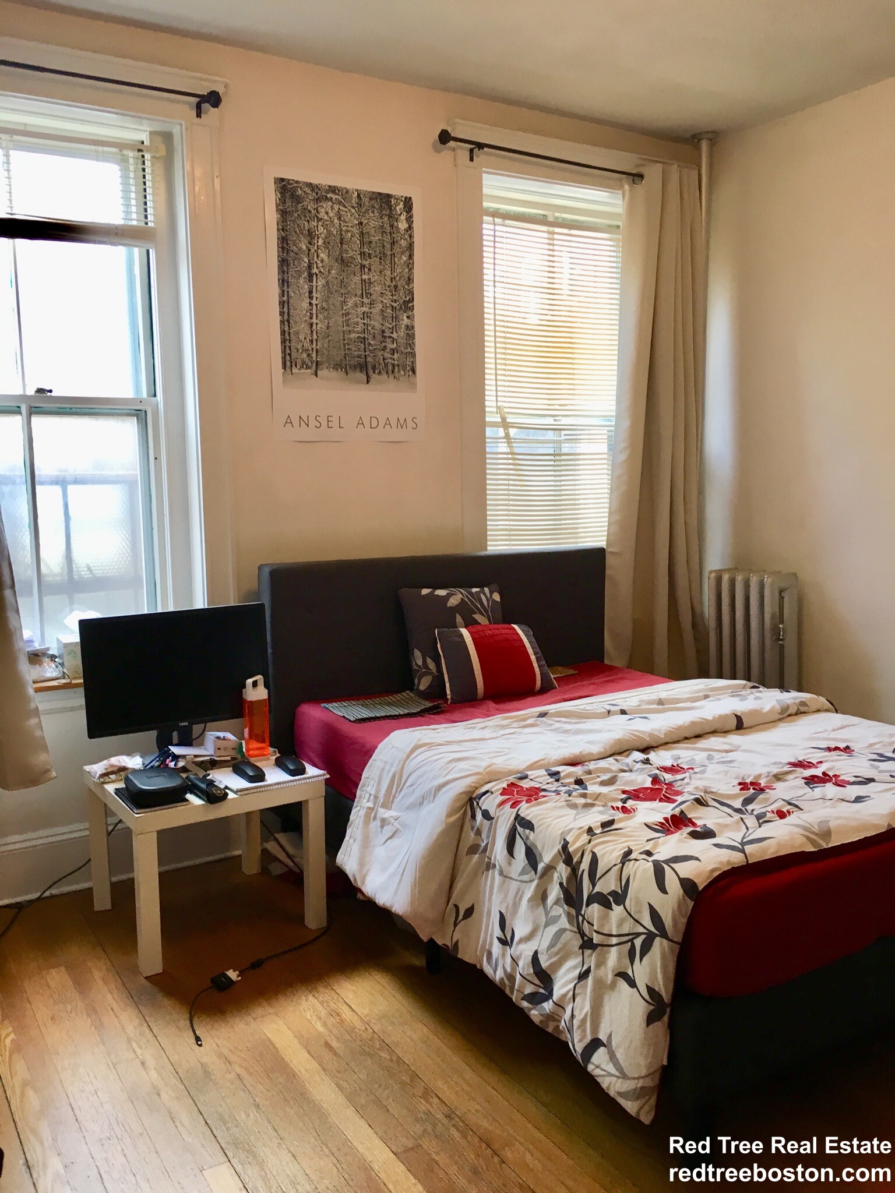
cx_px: 448
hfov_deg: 48.2
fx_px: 1000
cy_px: 596
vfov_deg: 61.7
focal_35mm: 29
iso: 32
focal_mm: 4.15
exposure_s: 1/30
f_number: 2.2
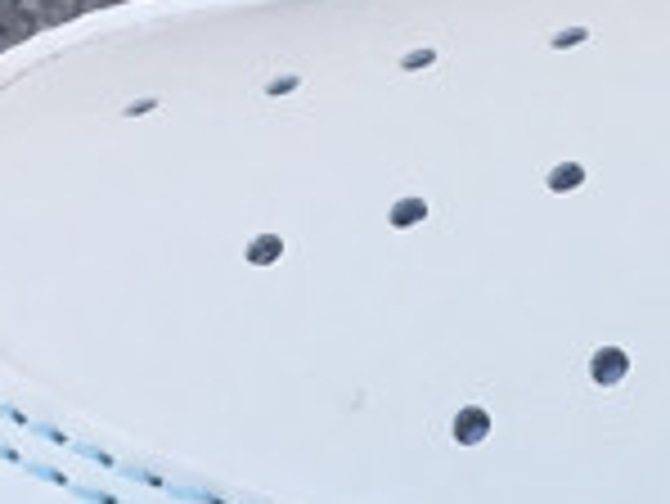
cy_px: 637
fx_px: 3622
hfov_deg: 10.1
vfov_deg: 7.9
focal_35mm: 187
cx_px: 1079
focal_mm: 3.3
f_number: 2.4
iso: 25
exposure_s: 1/570
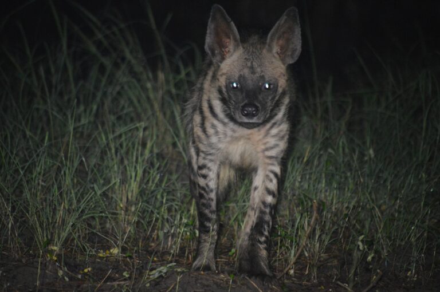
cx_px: 220
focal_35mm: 420
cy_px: 146
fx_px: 5127
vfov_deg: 3.3
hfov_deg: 4.9
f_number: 5.6
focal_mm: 280
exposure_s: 1/60
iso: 3200
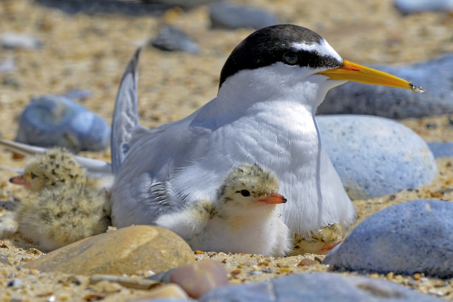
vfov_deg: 2.3
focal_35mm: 600
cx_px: 226
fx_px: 7549
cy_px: 151
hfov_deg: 3.4
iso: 250
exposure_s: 1/500
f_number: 10
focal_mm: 400
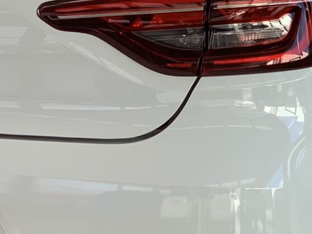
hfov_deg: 8.3
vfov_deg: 6.2
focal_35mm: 238
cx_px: 121
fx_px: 2145
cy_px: 56
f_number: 2.4
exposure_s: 1/83
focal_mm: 6
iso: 16
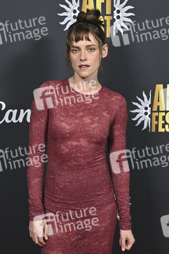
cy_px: 127
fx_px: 416
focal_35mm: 59
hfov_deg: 23.0
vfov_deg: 34.0
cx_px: 84
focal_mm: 59
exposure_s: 1/320
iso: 2500
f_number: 6.3
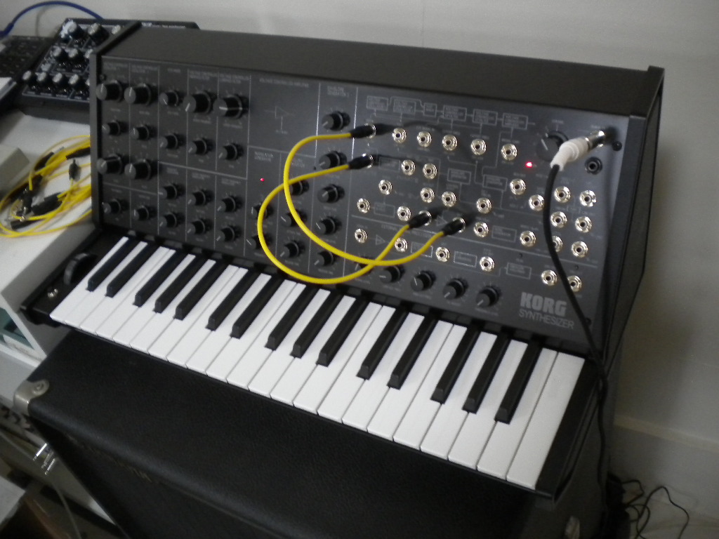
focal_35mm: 35
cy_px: 270
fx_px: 727
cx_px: 360
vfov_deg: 40.7
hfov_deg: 52.6
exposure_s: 1/23.7
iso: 400
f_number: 3.1
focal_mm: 6.3
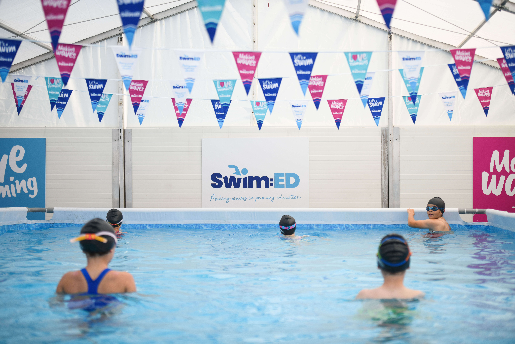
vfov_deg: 19.5
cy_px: 172
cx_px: 258
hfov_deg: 28.8
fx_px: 1001
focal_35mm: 70
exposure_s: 1/500
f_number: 2.8
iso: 200
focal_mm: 70
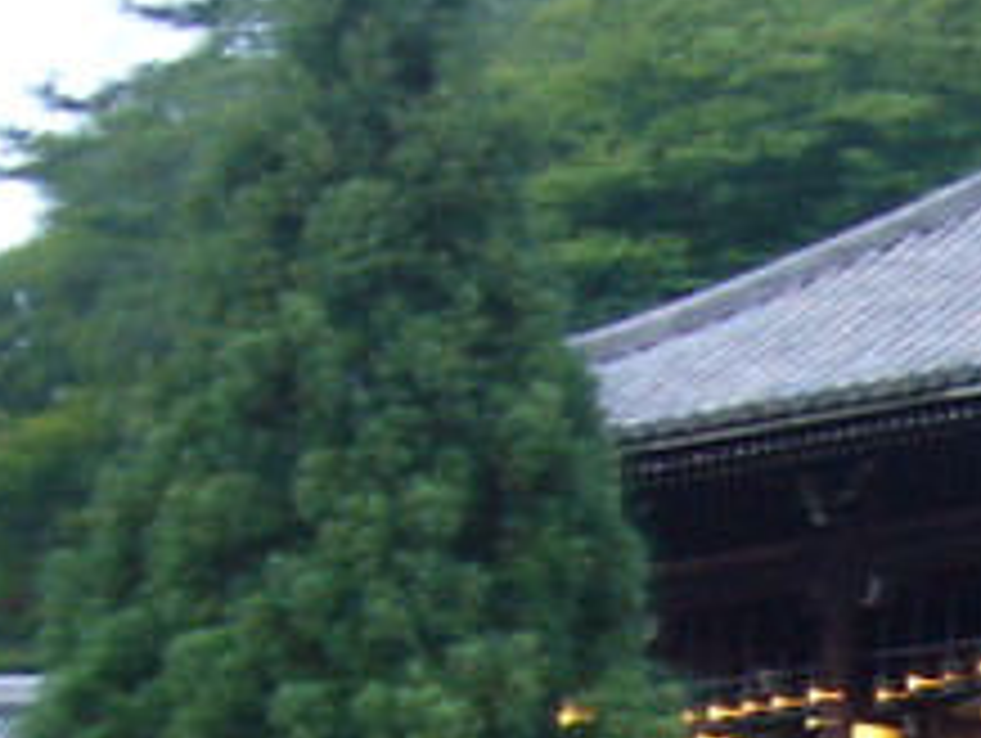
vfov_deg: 8.5
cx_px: 1350
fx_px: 4823
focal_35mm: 170
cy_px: 1199
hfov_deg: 11.3
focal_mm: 5.8
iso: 80
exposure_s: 1/2.5
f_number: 2.8
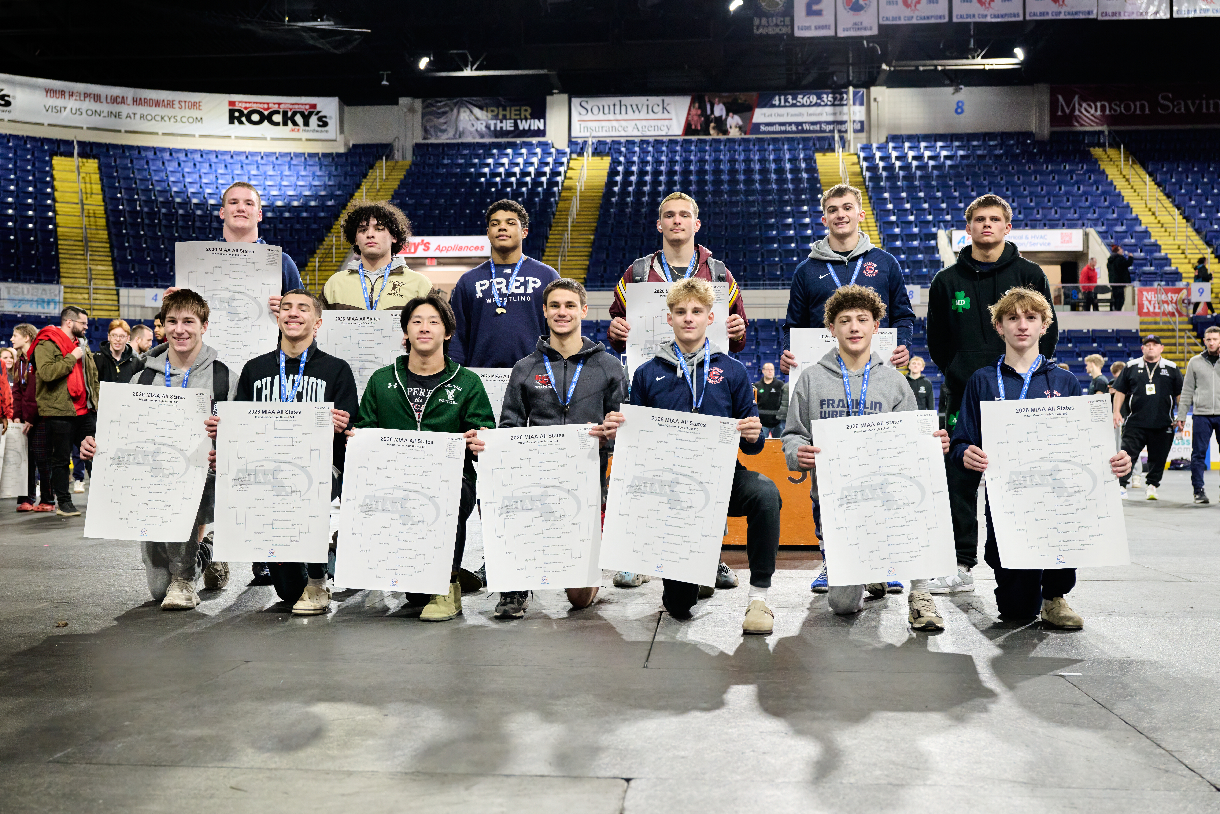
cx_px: 610
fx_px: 1254
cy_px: 407
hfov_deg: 51.9
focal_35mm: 37
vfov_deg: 35.9
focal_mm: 37
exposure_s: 1/640
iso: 4000
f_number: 4
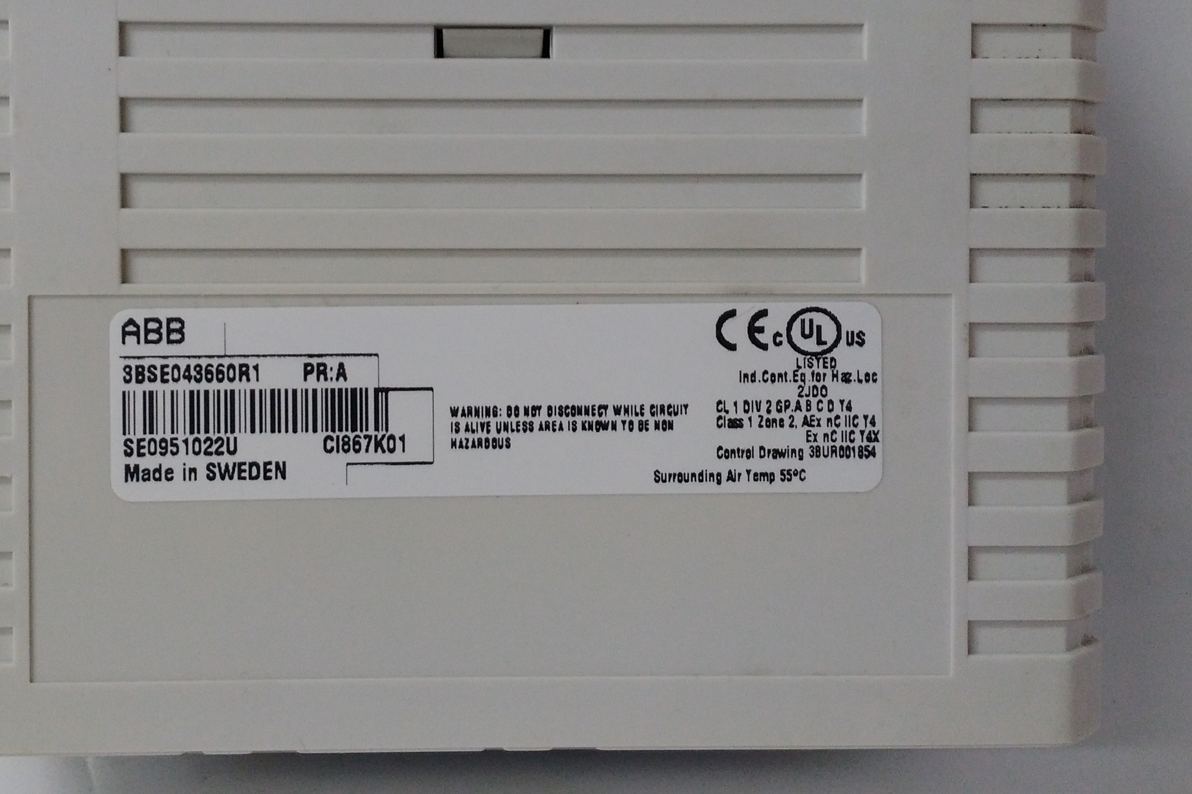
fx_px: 1457
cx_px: 489
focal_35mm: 44
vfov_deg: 30.2
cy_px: 241
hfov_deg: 44.3
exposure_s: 1/33
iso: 294
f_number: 2
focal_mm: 3.79
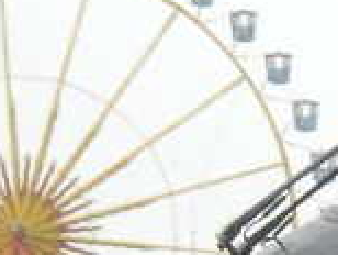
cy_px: 437
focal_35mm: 677
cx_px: 672
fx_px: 6621
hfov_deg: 2.9
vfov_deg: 2.2
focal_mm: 24.03
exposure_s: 1/80
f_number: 6.7
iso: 80
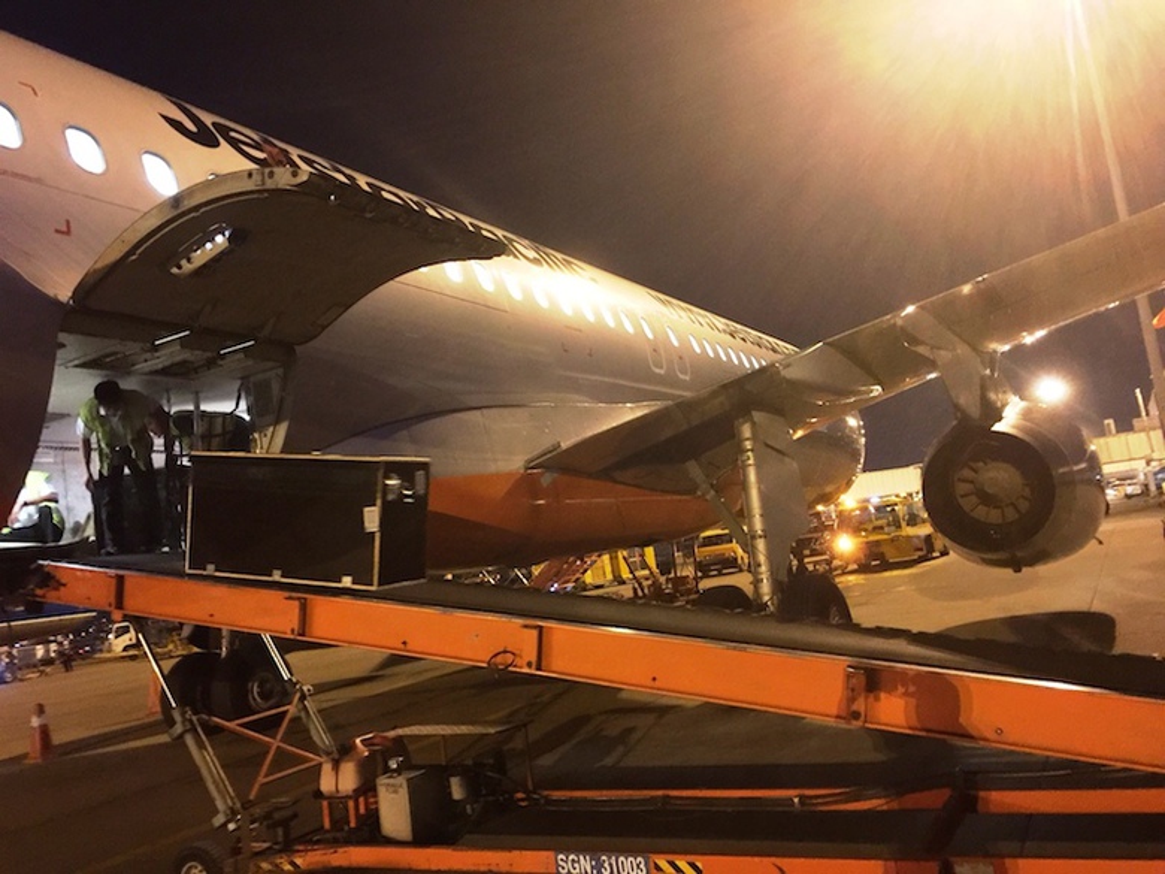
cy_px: 437
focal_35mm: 29
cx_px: 582
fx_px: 976
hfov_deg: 61.7
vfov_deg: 48.2
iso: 125
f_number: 2.2
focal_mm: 4.15
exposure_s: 1/4
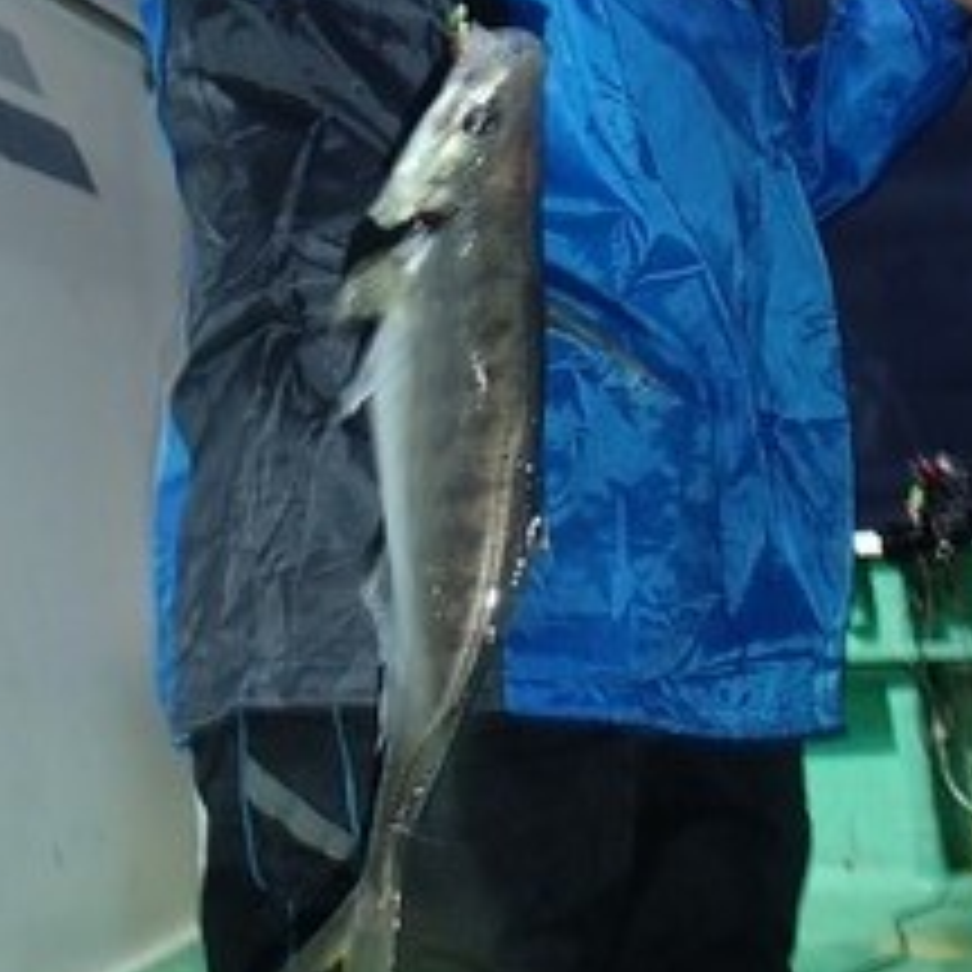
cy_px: 158
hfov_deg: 30.9
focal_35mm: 55
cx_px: 621
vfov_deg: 30.1
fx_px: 1747
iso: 400
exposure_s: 1/30
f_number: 3.9
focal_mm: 5
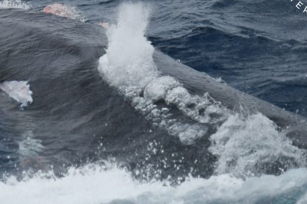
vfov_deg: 2.2
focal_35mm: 616
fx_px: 5251
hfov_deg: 3.3
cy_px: 85
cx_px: 131
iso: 720
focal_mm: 380
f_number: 6
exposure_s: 1/8000
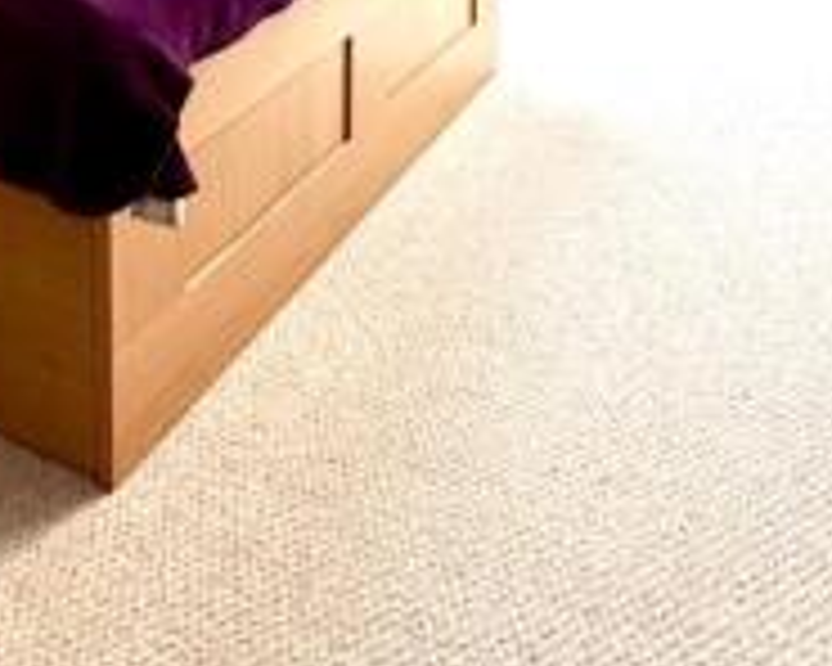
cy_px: -250
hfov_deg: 41.9
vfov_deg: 27.6
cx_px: 236
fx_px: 1059
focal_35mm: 43
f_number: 2.2
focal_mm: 2.22
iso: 64
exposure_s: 1/112
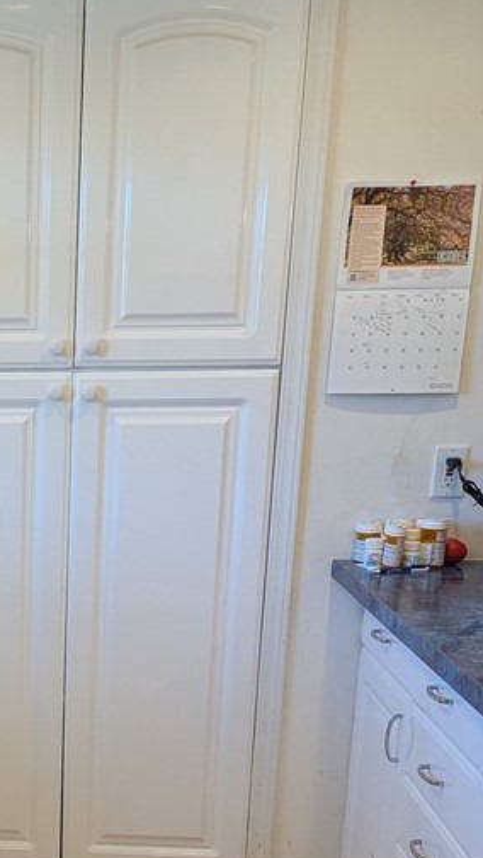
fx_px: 1205
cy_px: 743
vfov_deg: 37.1
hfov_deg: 21.4
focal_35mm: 53
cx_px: -57
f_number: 1.85
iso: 203
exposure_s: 1/120
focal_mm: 6.81
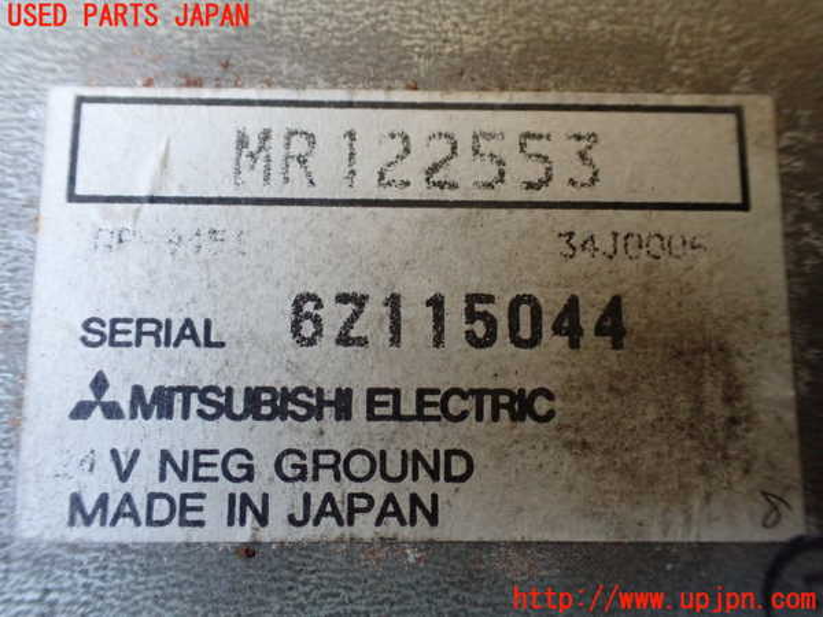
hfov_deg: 60.0
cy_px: 308
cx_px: 412
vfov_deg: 46.8
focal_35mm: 30
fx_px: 713
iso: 800
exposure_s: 1/125
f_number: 2.3
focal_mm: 5.4
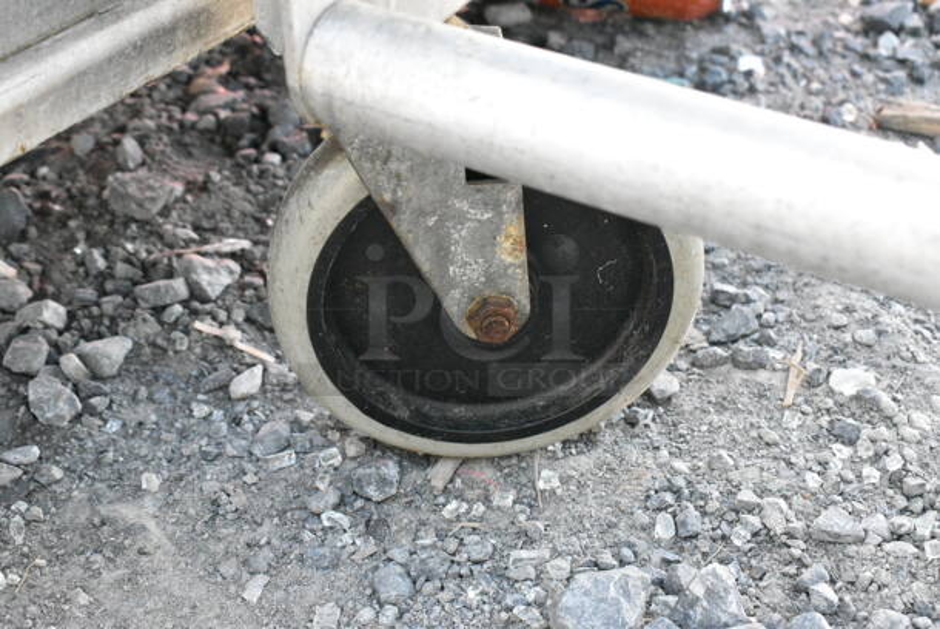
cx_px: 470
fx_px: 1568
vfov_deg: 22.7
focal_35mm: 60
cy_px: 314
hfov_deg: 33.4
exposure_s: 1/250
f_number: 10
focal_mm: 40
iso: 6400
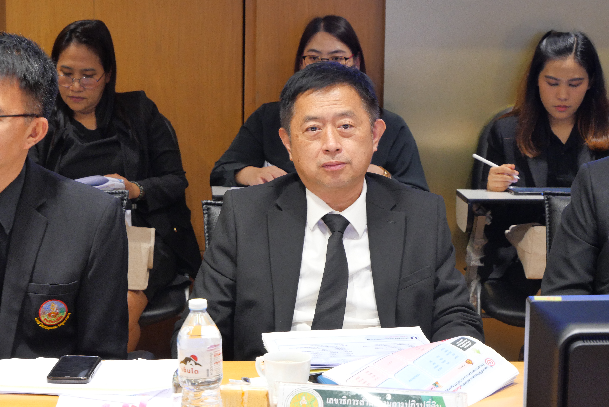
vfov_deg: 13.3
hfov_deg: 19.8
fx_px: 1743
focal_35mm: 103
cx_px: 304
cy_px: 204
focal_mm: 50
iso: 1000
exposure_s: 1/13
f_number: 5.6
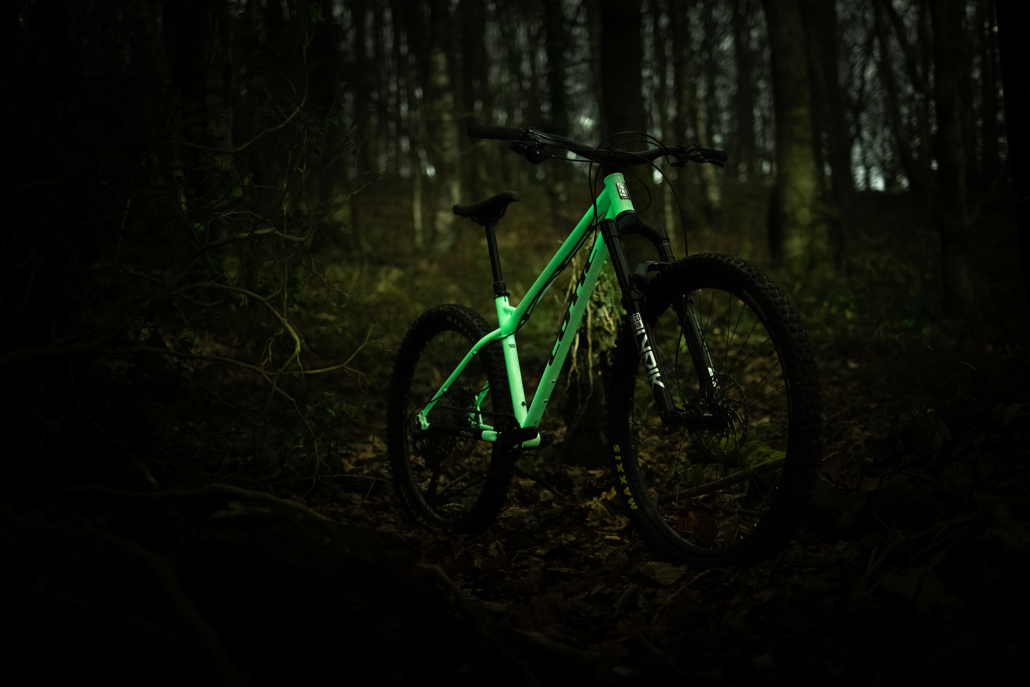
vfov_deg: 25.5
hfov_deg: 37.5
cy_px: 344
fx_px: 1516
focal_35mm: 53
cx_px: 515
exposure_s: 1
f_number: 1.4
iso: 2000
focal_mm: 35
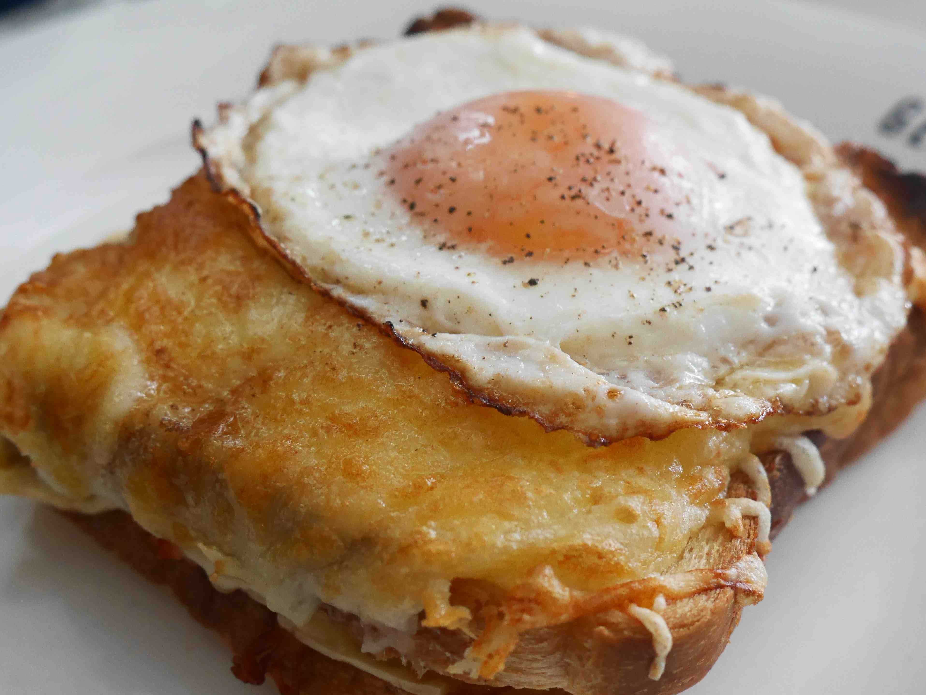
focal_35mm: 48
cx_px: 501
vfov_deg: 30.2
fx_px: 1284
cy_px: 406
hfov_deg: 39.6
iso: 1250
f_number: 4.5
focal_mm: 20
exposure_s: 1/60
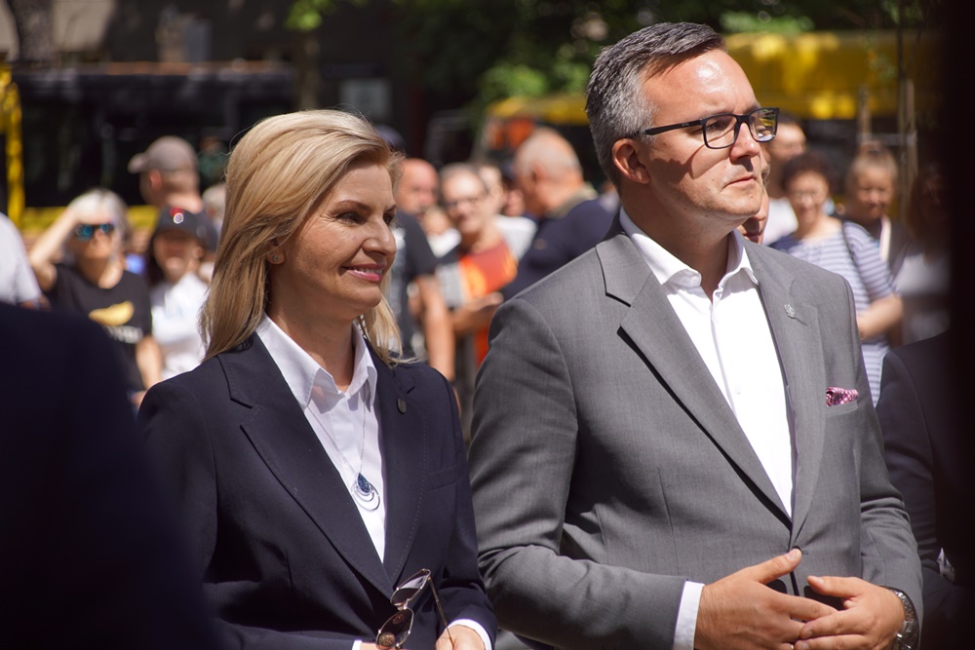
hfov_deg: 10.2
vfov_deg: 6.8
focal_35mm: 202
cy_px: 325
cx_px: 488
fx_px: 5485
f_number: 6.3
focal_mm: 135
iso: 100
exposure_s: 1/320
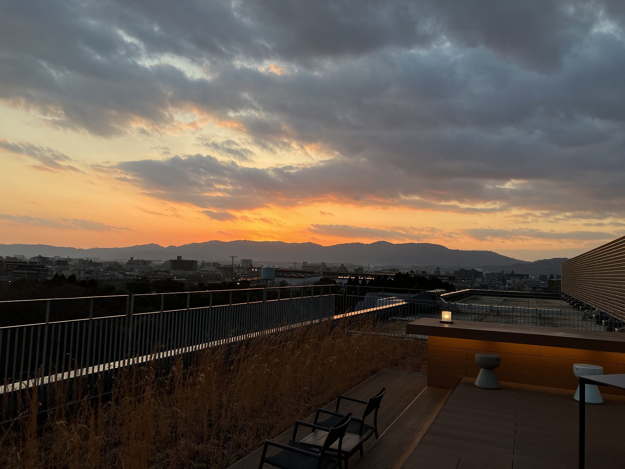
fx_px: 506
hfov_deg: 63.4
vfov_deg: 49.7
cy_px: 234
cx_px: 312
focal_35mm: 28
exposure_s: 1/195
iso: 25
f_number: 1.8
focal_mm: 3.99
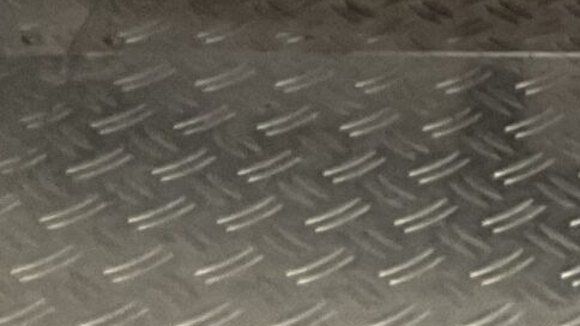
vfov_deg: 6.4
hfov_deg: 12.2
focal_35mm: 167
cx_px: 911
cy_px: -772
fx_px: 2568
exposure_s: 1/50
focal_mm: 3
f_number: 1.8
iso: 64
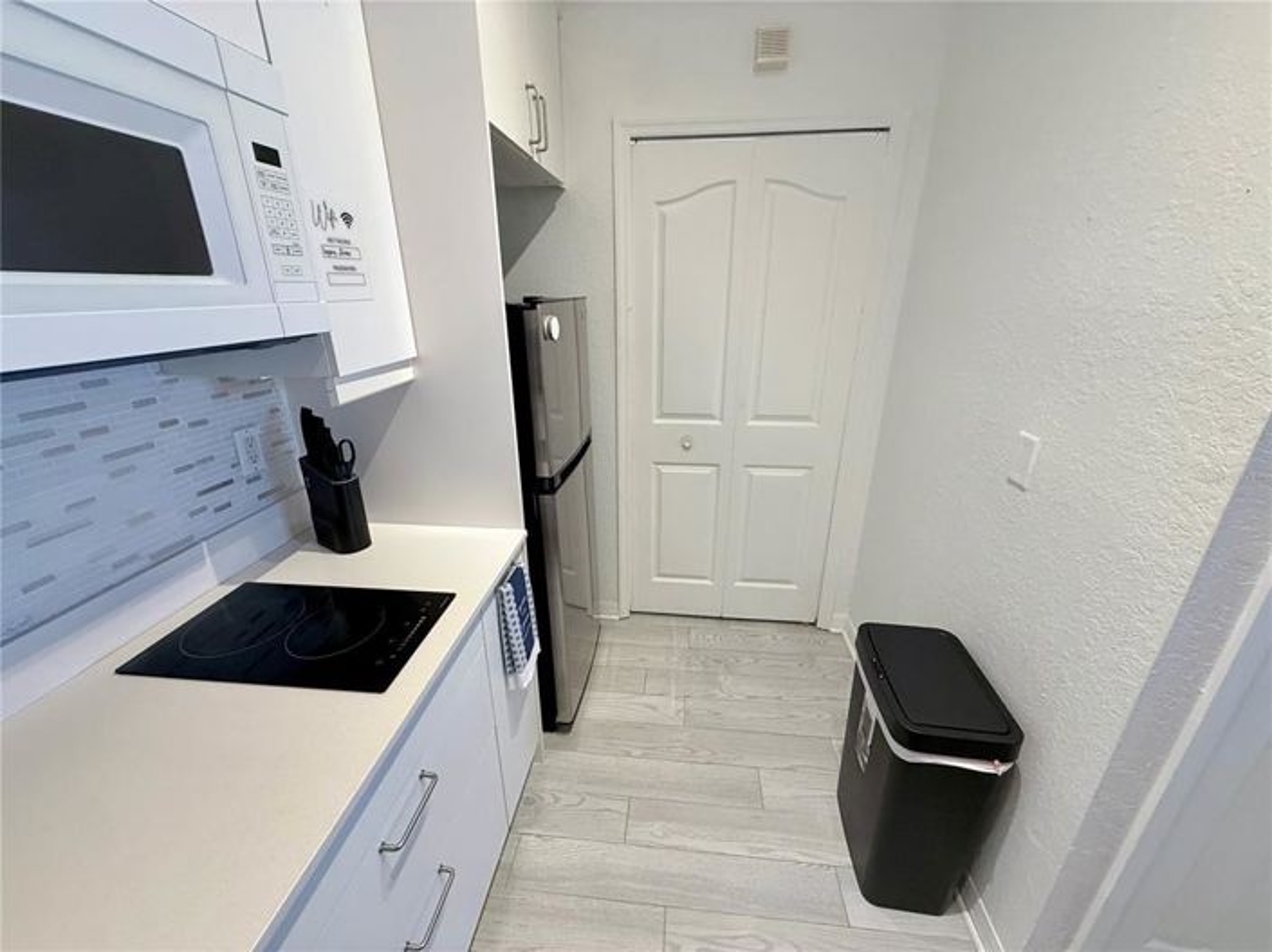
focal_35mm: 14
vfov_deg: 85.6
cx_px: 636
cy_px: 476
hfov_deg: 102.1
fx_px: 514
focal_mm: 2.22
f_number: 2.2
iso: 250
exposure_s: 1/60
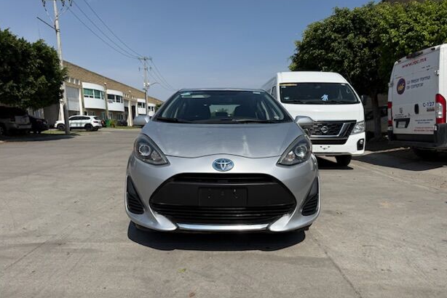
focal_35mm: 26
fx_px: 323
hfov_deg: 69.4
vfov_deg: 49.4
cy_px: 170
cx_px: 219
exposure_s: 1/8130
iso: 80
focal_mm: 6.76
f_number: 1.78
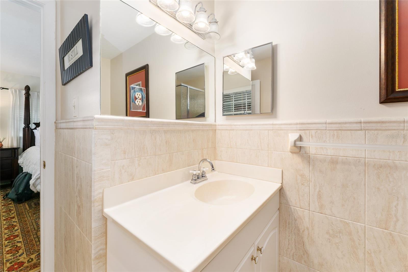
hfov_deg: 104.3
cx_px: 204
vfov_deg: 81.2
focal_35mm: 14
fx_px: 159
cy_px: 136
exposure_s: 1/6
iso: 320
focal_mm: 14
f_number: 7.1
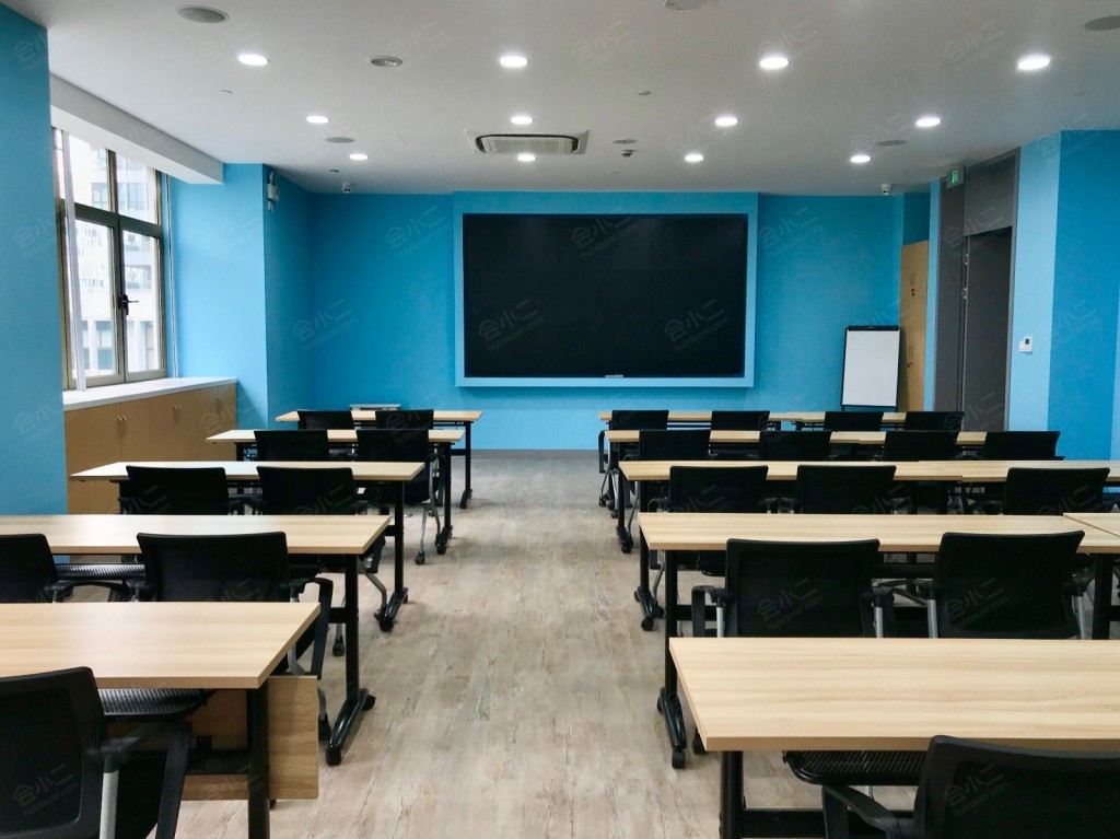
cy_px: 420
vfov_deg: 49.7
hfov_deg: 63.5
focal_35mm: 28
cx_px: 560
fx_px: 906
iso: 20
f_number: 1.8
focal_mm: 3.99
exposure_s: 1/161
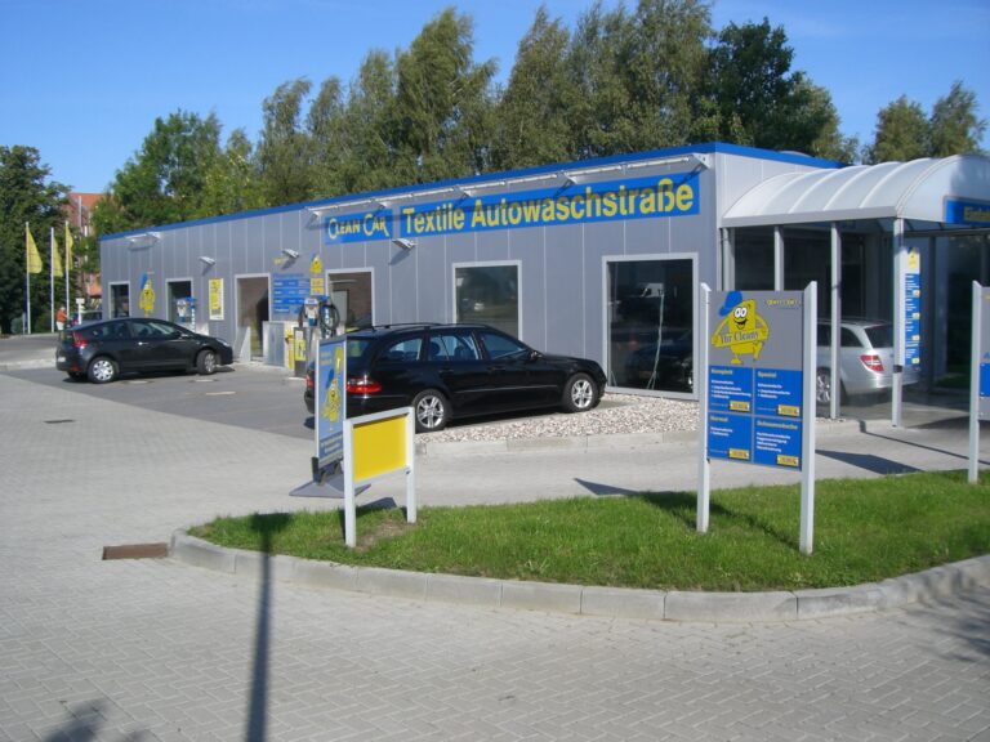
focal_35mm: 38
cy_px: 371
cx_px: 495
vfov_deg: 37.7
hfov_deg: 49.0
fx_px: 1087
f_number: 4.3
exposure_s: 1/640
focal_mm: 6.2
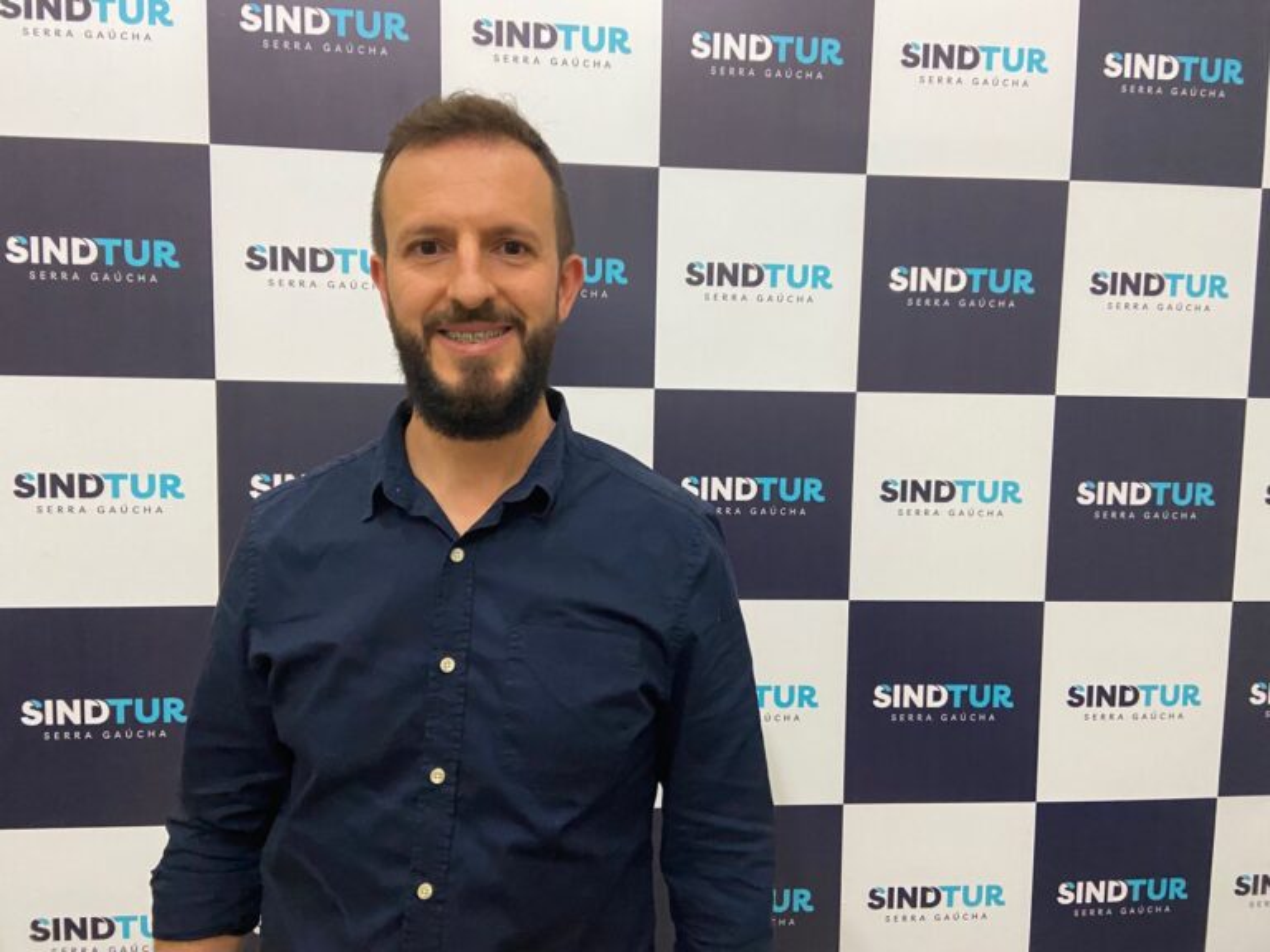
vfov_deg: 53.1
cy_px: 476
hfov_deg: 67.3
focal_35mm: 26
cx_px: 635
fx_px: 954
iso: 400
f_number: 1.8
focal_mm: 4.25
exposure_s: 1/60
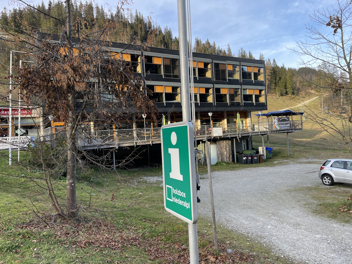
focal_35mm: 26
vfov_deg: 53.1
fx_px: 264
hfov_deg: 67.3
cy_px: 132
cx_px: 176
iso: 32
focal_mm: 4.2
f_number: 1.6
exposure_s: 1/219
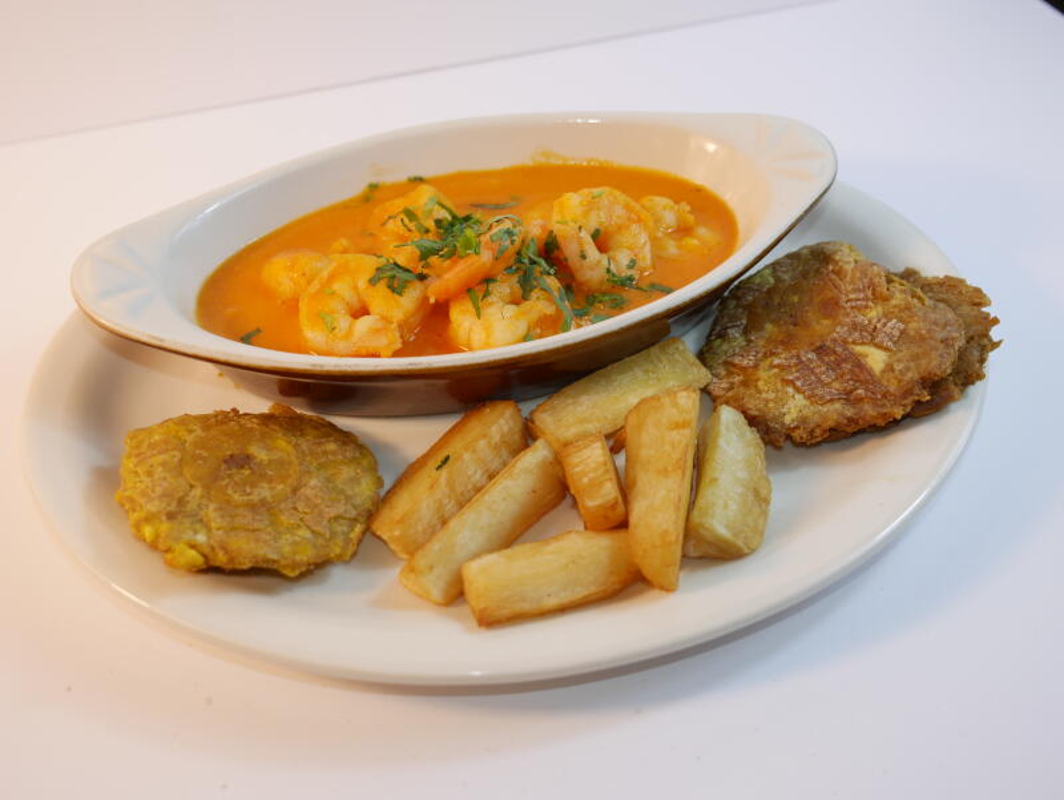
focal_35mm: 42
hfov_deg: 44.8
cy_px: 400
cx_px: 532
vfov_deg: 34.4
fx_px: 1292
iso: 200
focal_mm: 21
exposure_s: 1/160
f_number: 3.5
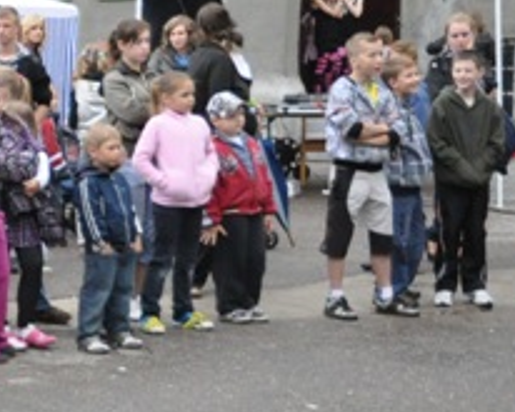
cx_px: -448
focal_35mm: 120
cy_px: 216
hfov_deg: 14.0
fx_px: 1830
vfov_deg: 12.9
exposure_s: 1/1000
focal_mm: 22
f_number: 4.5
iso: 2500
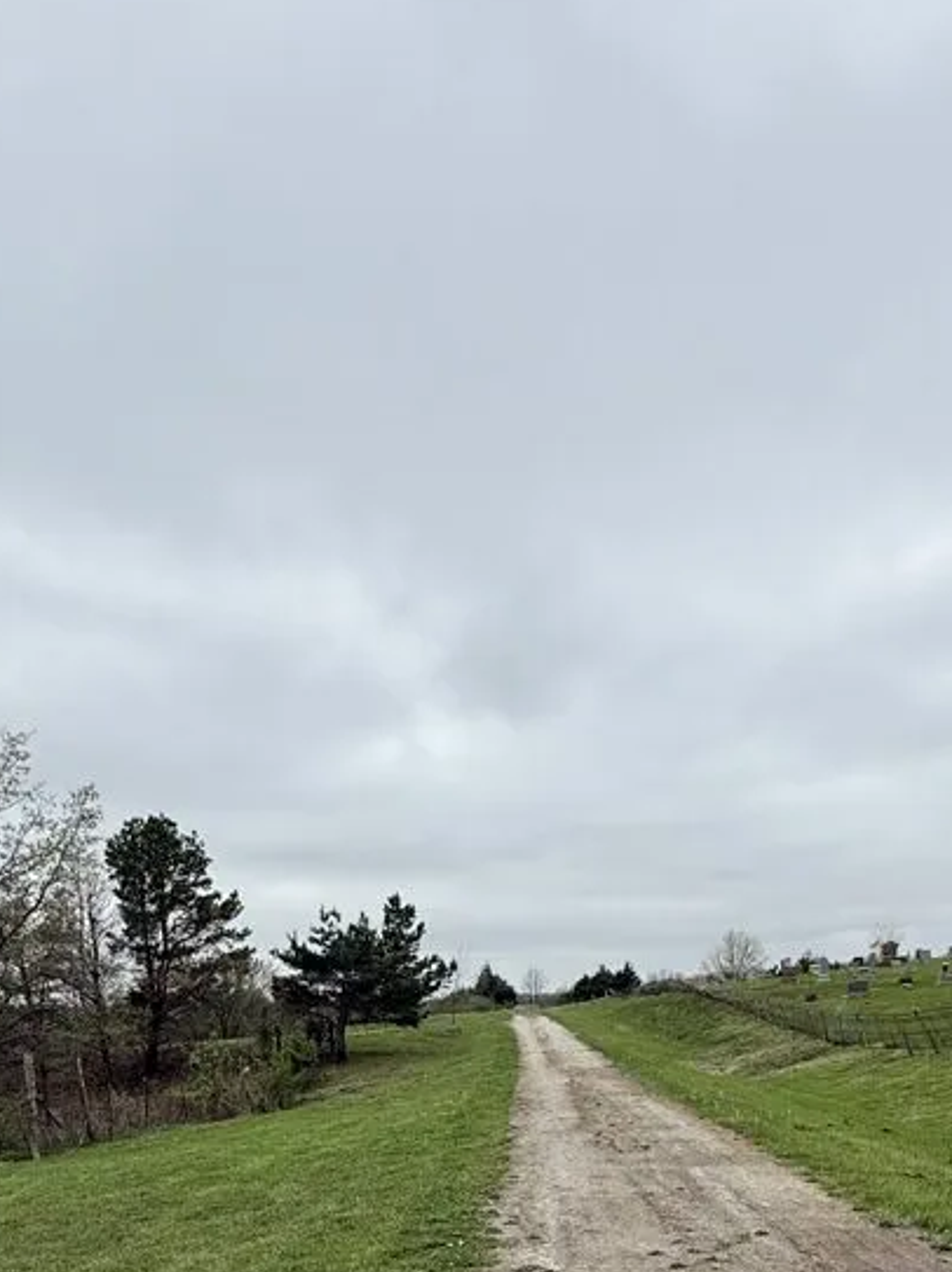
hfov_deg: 45.4
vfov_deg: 50.0
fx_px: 1138
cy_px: 1204
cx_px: 495
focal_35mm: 31
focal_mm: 2.22
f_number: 2.2
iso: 50
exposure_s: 1/1399
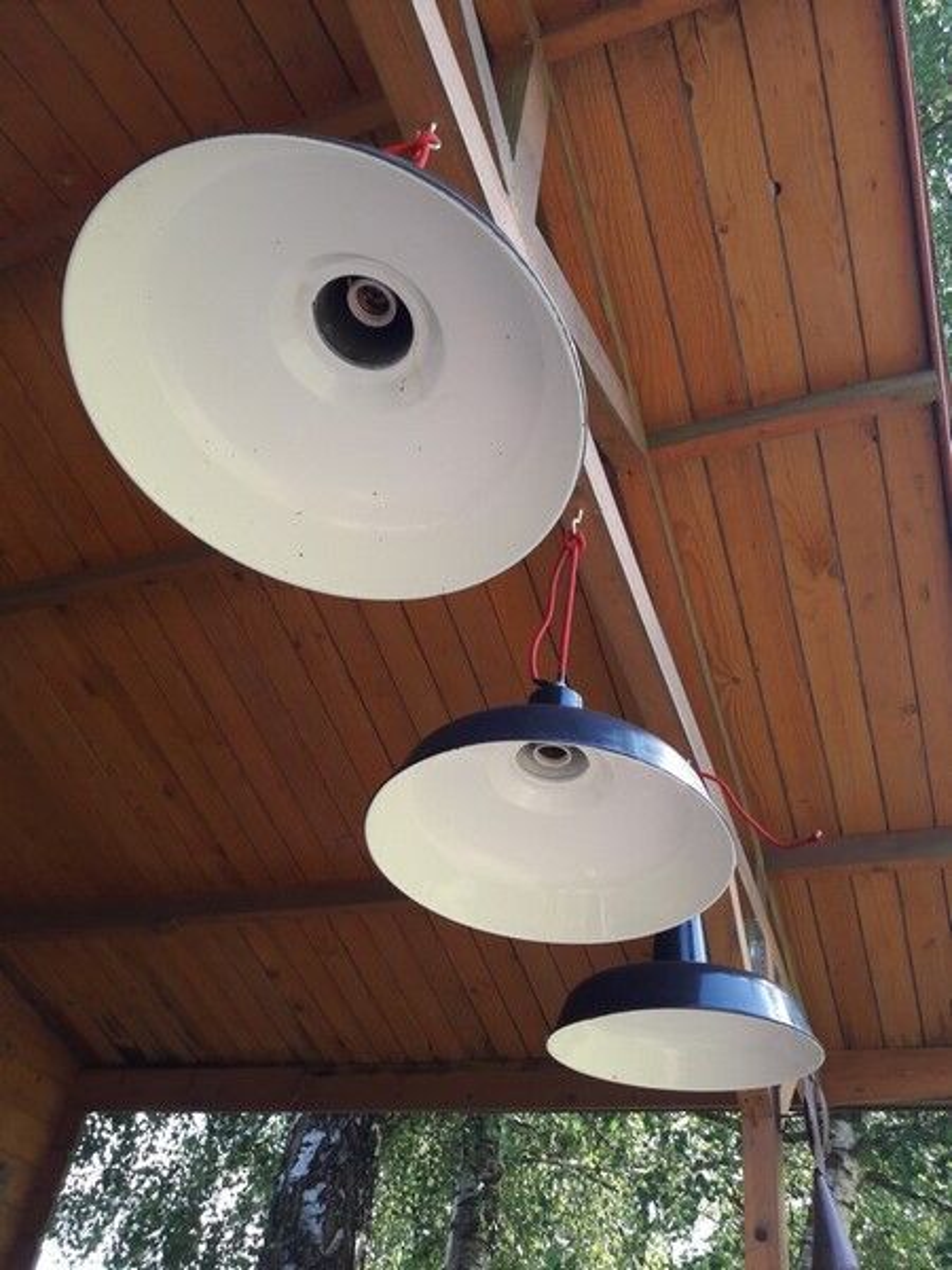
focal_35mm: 28
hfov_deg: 49.7
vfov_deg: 63.4
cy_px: 635
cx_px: 476
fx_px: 1027
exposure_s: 1/149
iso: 40
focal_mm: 3.7
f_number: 1.9
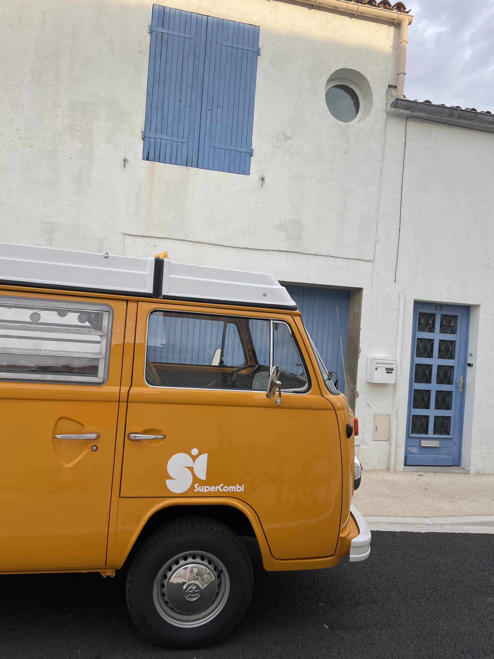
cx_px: 247
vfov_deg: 67.3
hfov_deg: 53.1
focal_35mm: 26
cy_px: 330
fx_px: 495
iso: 32
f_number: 1.6
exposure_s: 1/433
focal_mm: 4.2
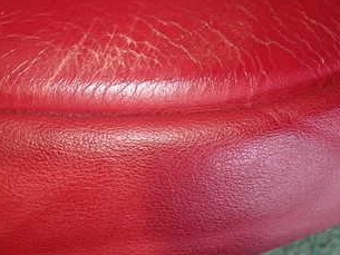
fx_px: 580
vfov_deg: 24.2
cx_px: 204
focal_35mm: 59
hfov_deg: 32.6
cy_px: 33
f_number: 2.3
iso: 800
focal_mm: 5.4
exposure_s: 1/80
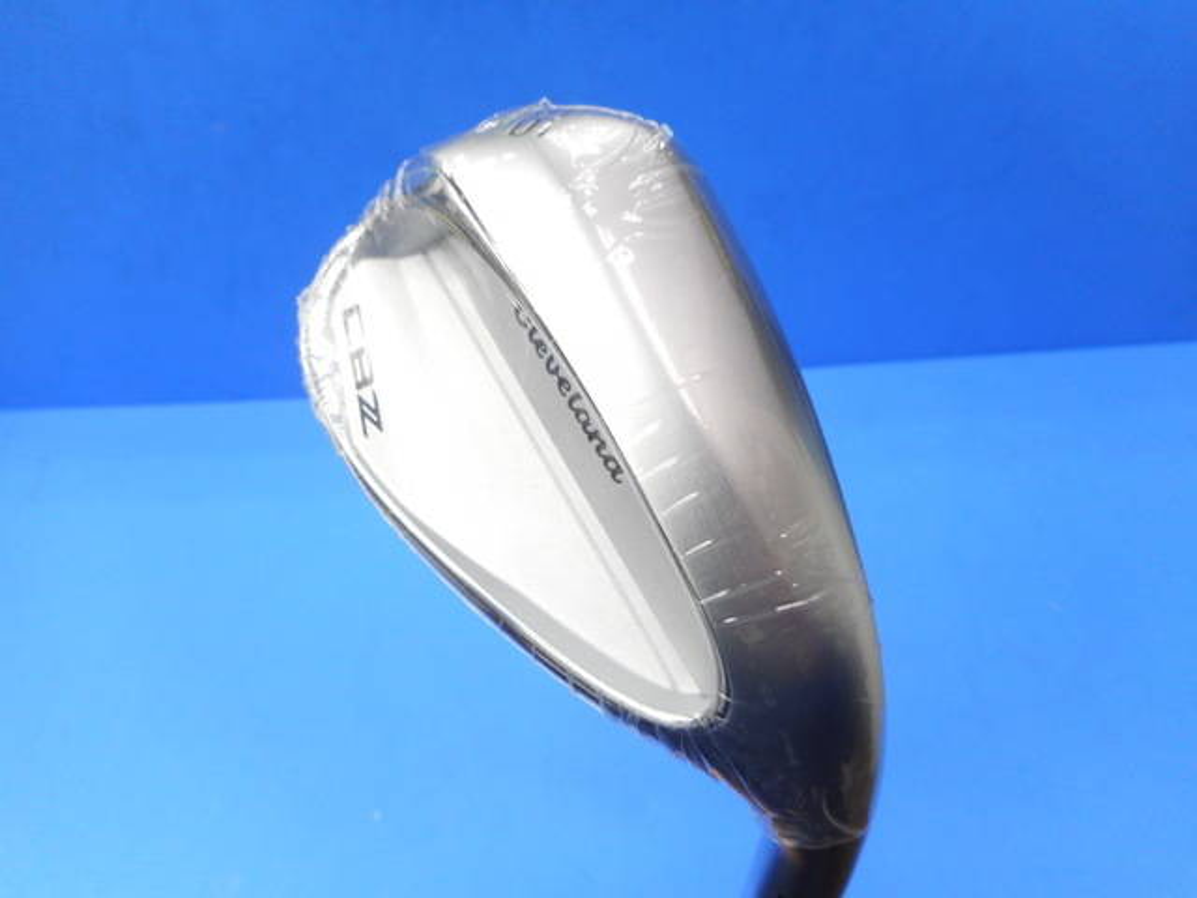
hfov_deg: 69.4
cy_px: 449
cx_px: 598
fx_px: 864
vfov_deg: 54.9
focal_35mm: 25
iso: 110
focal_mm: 4.5
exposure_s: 1/30
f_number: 3.7
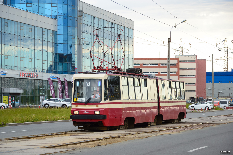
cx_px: 116
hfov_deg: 17.1
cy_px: 78
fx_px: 777
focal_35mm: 120
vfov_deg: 11.4
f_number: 5.6
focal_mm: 80
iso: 400
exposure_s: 1/400
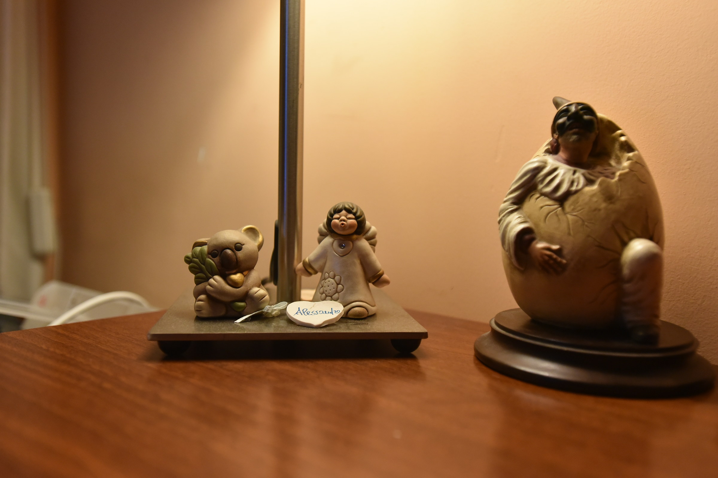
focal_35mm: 30
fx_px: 598
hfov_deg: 61.9
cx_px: 359
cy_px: 239
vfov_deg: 43.6
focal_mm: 30
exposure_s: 1/50
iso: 2500
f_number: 3.5
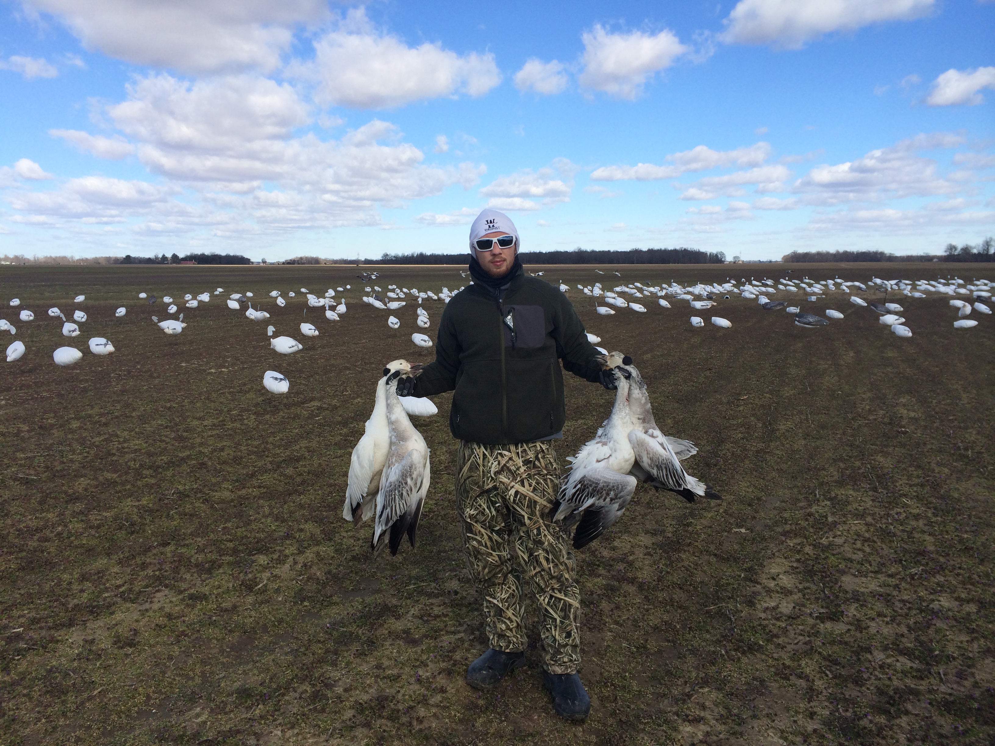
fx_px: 862
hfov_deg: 60.0
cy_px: 373
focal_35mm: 30
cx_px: 498
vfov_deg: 46.8
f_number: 2.2
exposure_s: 1/1786
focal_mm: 4.12
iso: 32
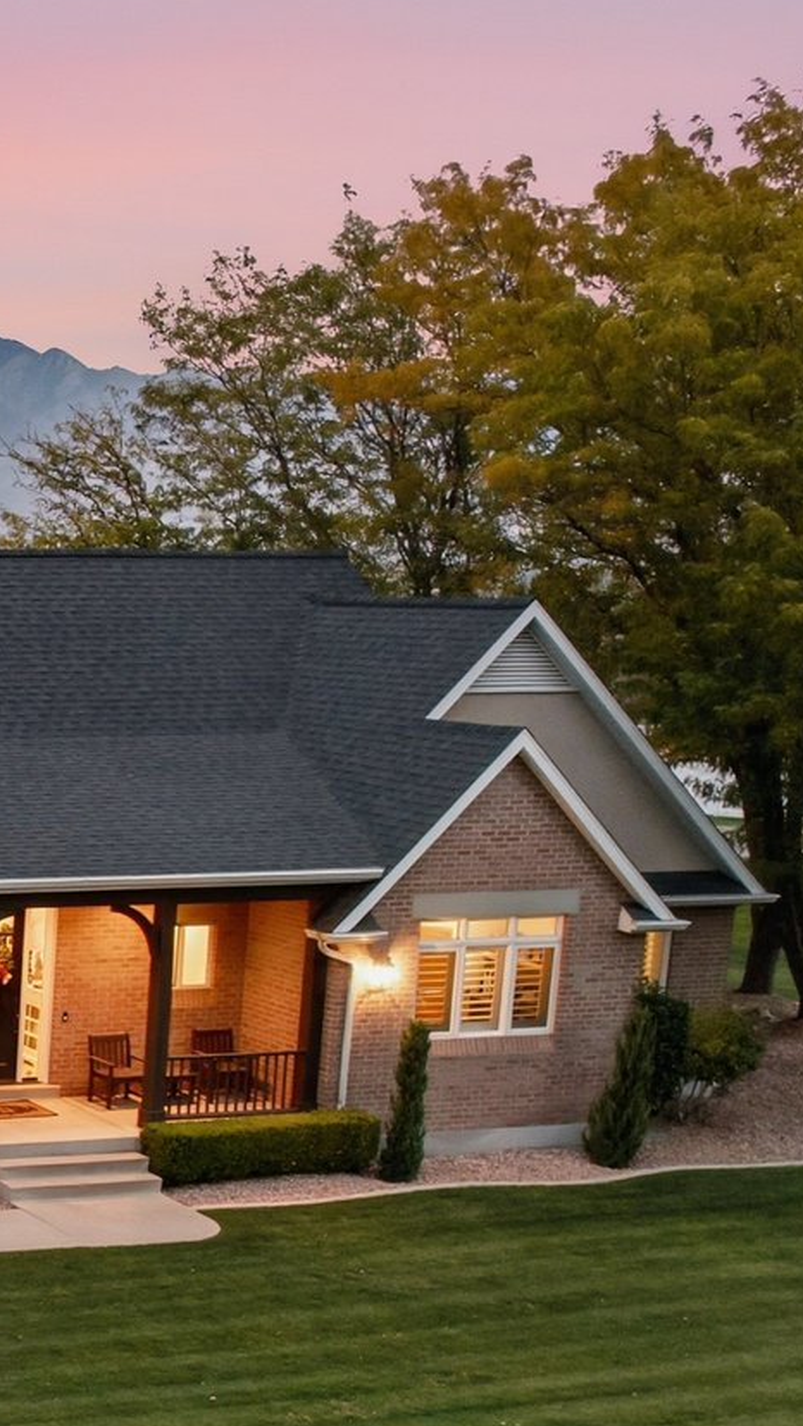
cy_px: 963
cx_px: -789
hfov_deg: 16.3
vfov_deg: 36.2
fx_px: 2157
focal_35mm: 57
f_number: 2.8
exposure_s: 1/15
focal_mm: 8.4
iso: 120
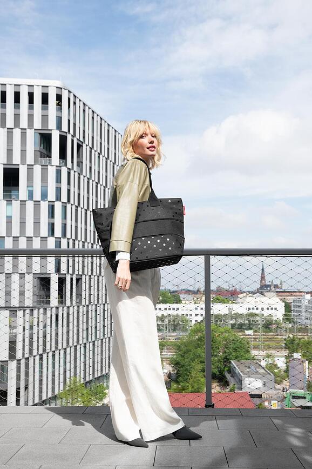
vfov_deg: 44.5
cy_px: 234
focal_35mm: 44
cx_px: 156
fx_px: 572
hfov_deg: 30.5
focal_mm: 44
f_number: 8
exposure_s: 1/640
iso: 400
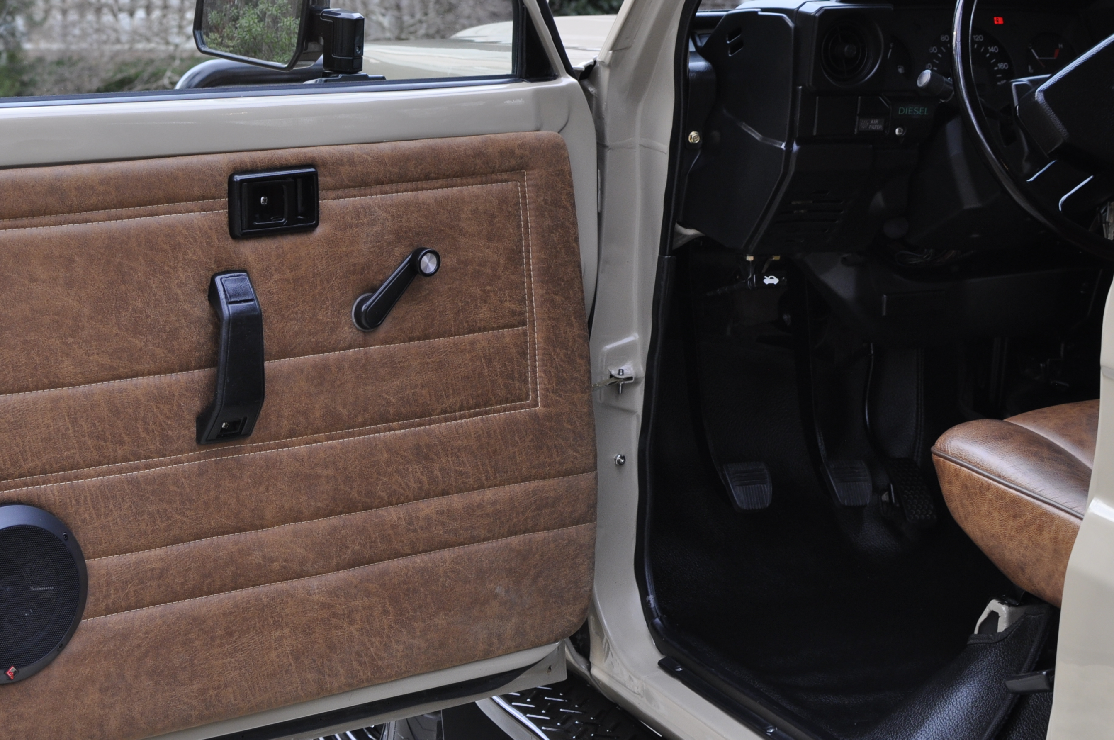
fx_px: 2590
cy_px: 467
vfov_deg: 16.2
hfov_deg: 24.2
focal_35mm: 84
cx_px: 448
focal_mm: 35
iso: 400
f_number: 5
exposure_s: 1/100
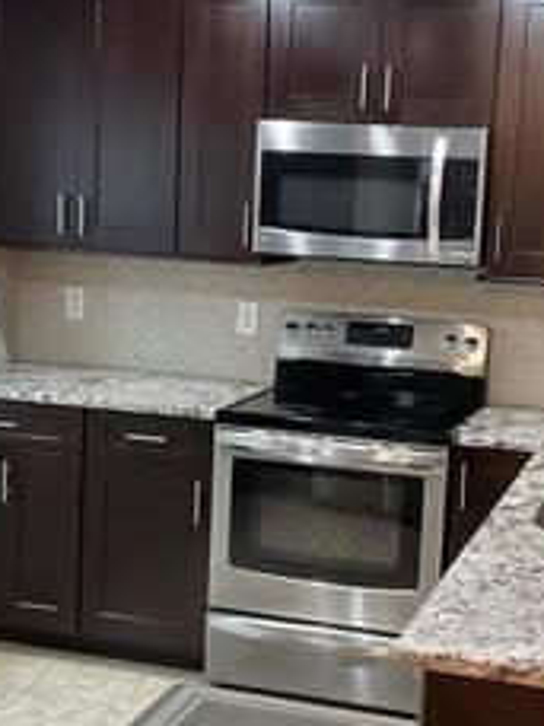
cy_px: 379
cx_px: 350
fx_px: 1278
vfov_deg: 31.7
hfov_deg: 23.9
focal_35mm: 61
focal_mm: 3
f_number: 1.8
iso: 200
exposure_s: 1/40
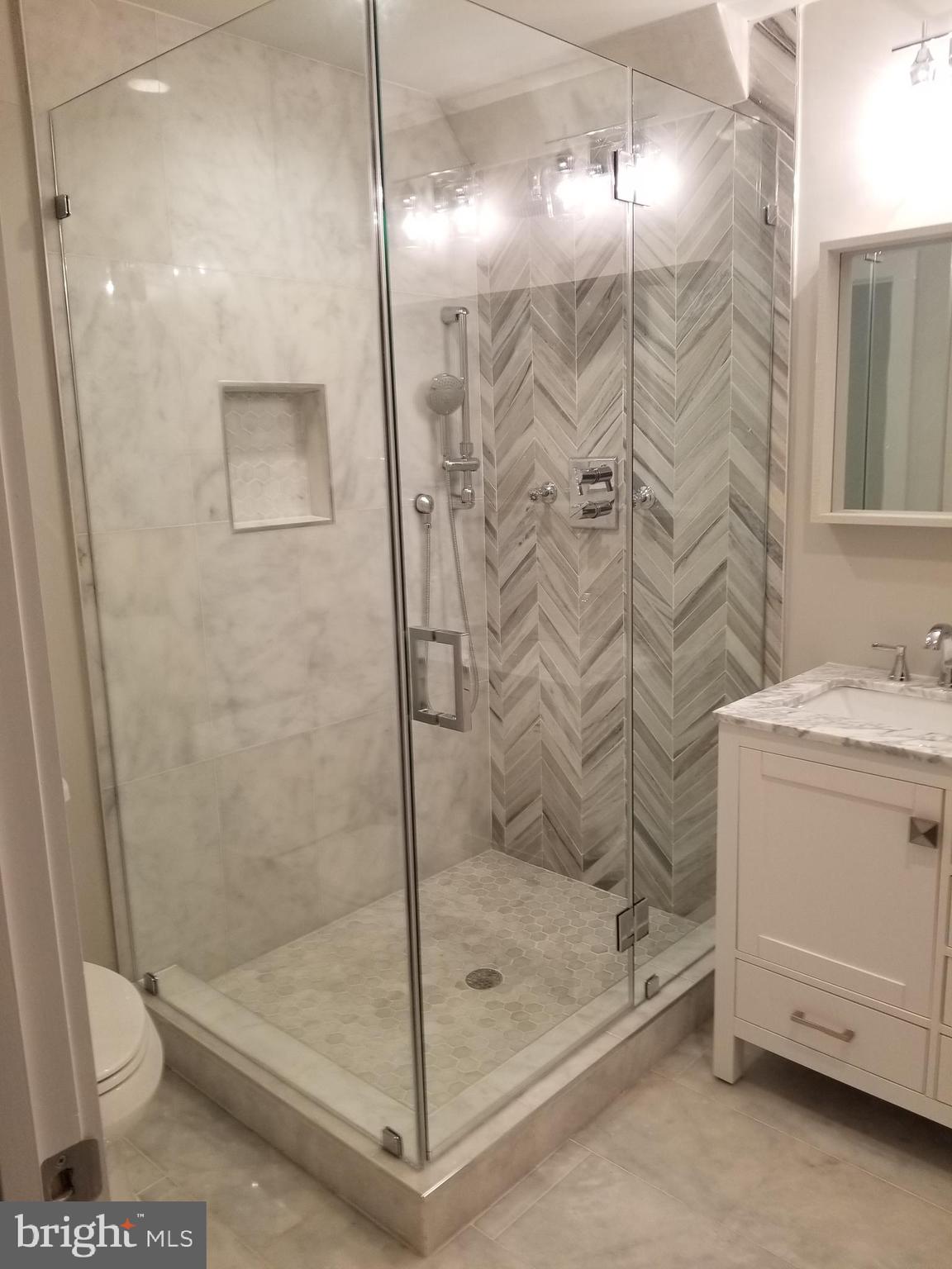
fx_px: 953
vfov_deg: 67.3
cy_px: 634
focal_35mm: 26
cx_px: 476
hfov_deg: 53.1
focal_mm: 4.25
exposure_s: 1/60
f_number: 1.7
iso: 100
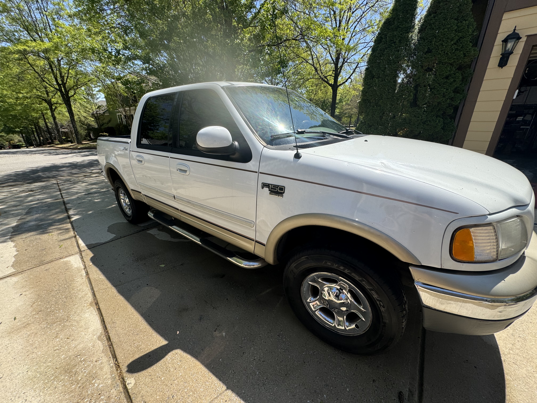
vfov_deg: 85.7
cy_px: 202
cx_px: 268
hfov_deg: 102.1
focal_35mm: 14
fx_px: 217
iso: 40
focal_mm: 2.22
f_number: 2.2
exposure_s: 1/1126
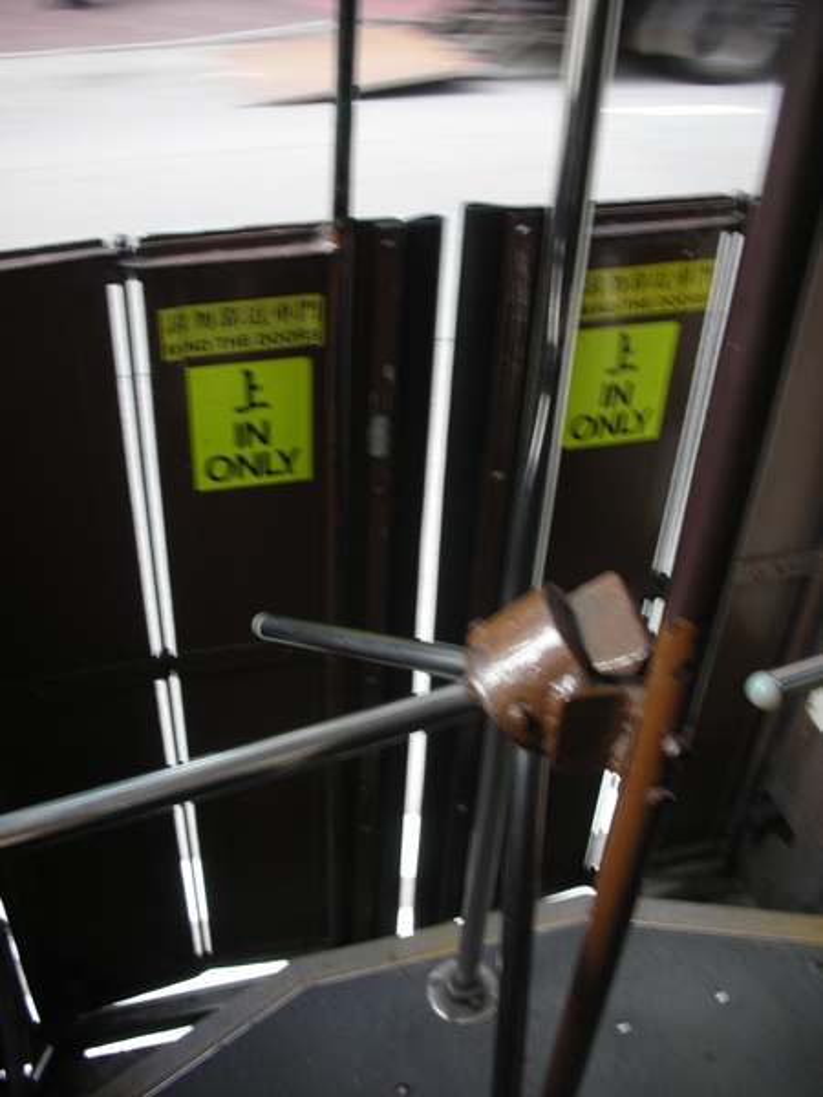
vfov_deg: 52.6
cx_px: 412
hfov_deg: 40.7
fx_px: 1110
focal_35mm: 35
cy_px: 548
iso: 50
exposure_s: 1/12
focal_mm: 5.8
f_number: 3
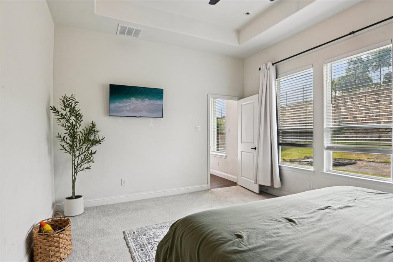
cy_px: 131
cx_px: 196
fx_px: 207
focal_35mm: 19
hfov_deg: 86.9
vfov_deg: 64.5
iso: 400
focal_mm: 19
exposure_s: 1/125
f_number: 8
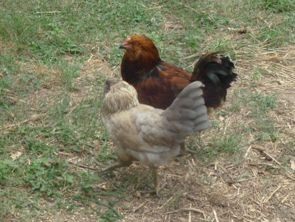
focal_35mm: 112
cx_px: 148
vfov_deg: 13.2
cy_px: 111
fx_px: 954
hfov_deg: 17.6
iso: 800
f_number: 6.5
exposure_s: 1/250
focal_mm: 20
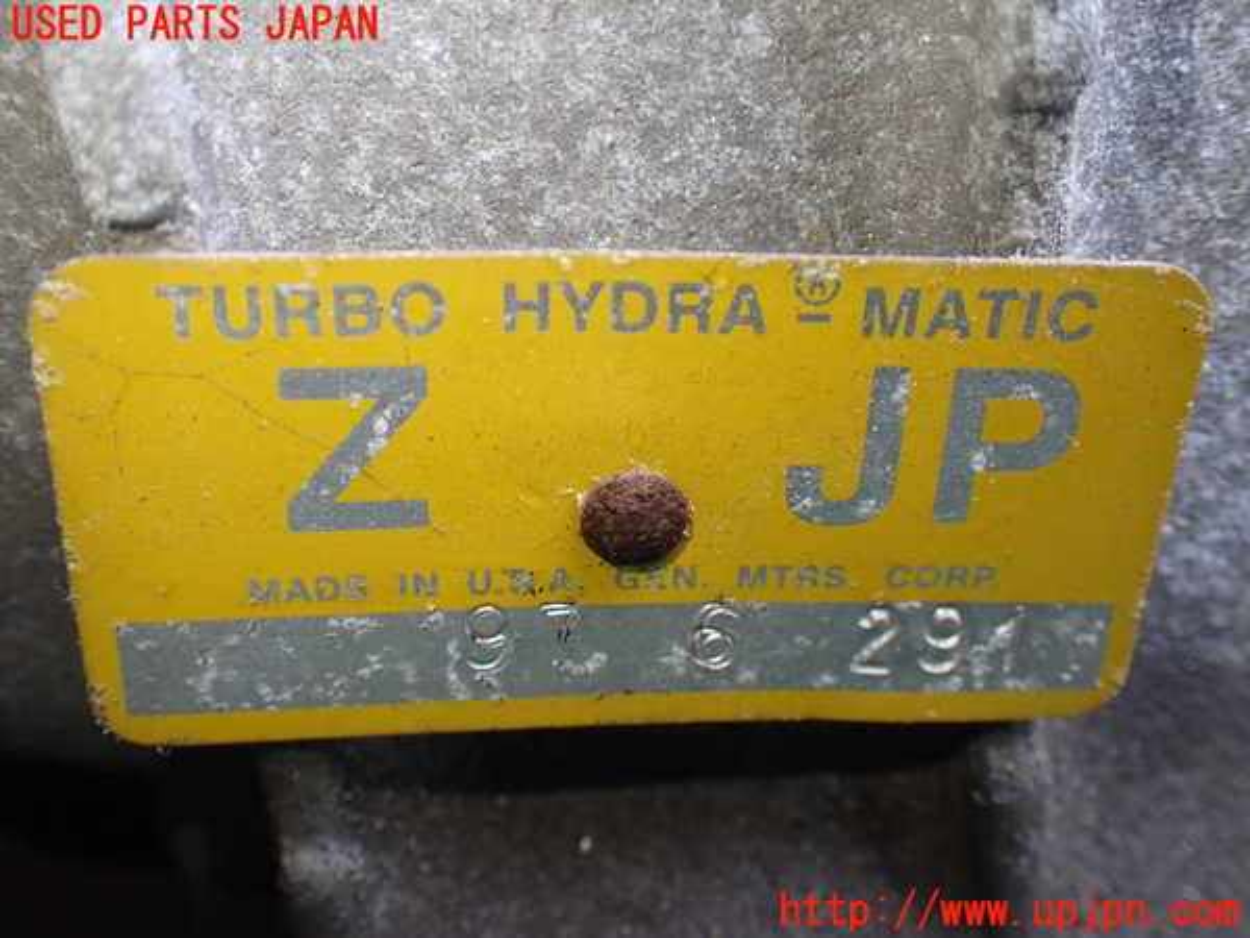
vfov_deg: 37.7
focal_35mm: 38
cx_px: 625
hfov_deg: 49.0
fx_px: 1372
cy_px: 469
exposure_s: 1/160
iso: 160
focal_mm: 6.83
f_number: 2.7
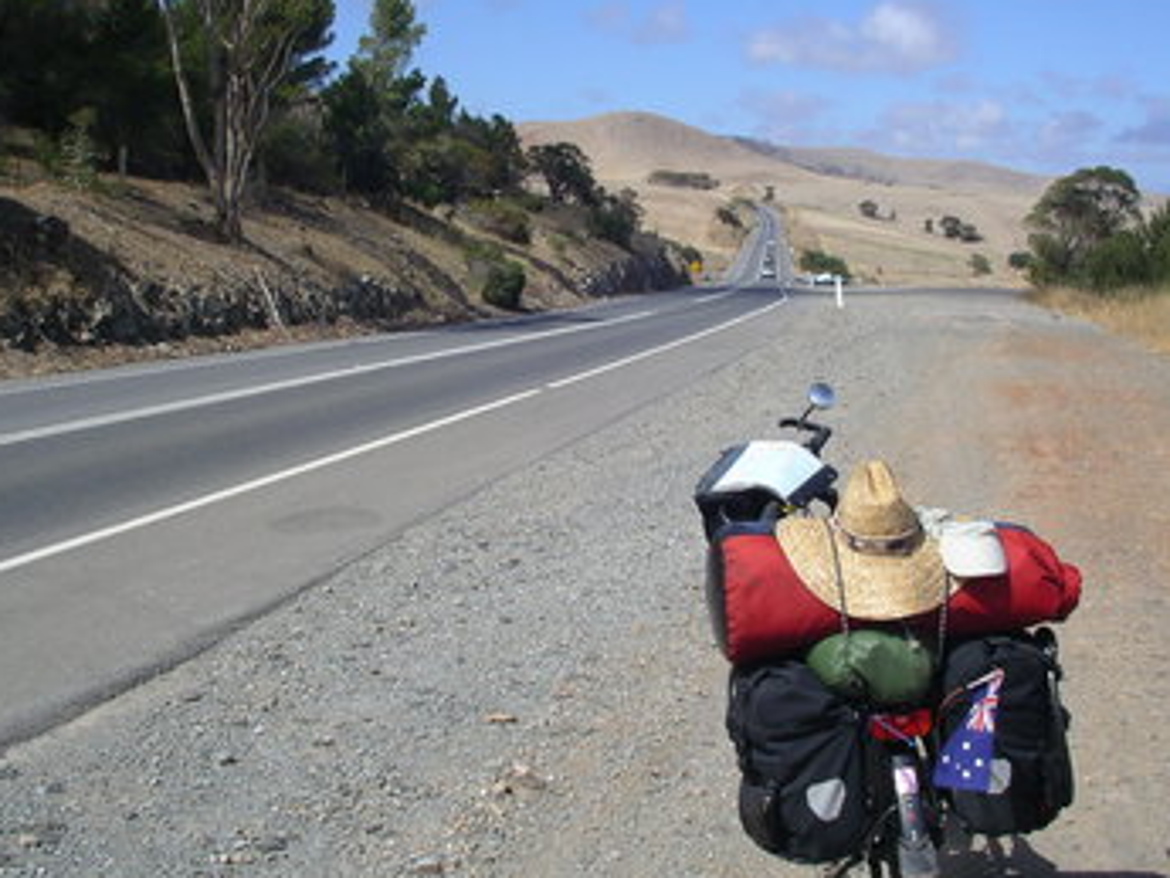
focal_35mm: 48
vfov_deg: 30.3
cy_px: 397
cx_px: 631
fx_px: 1623
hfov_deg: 39.6
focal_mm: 5.7
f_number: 6.9
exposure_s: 1/250
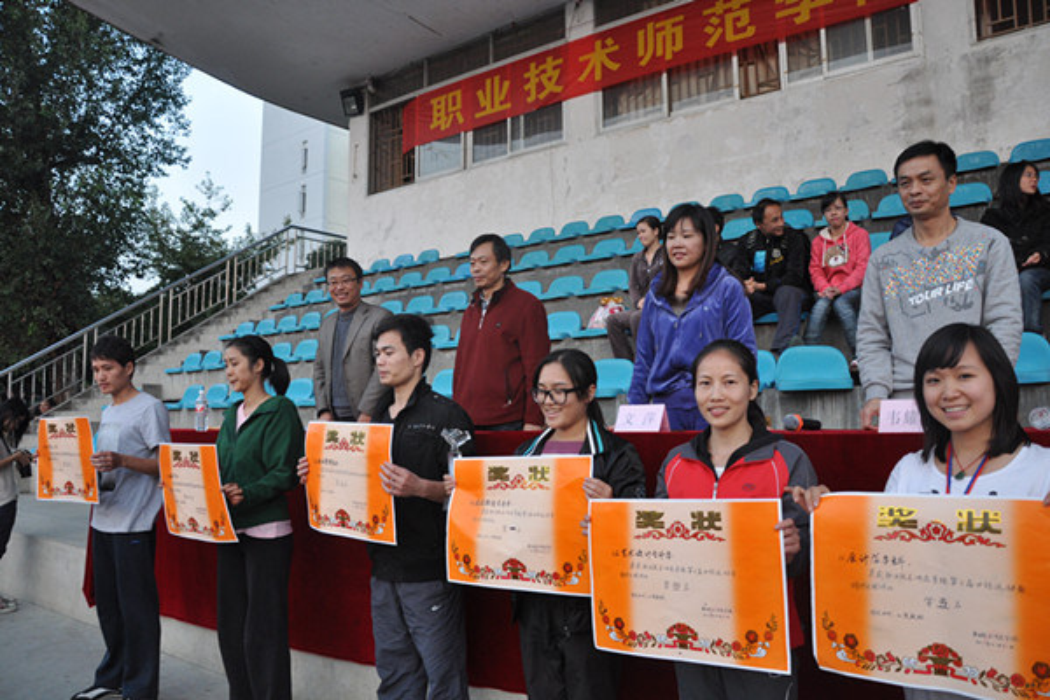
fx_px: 787
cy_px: 350
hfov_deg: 67.4
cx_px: 525
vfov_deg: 47.9
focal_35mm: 27
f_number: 4.5
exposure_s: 1/160
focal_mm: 18
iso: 720
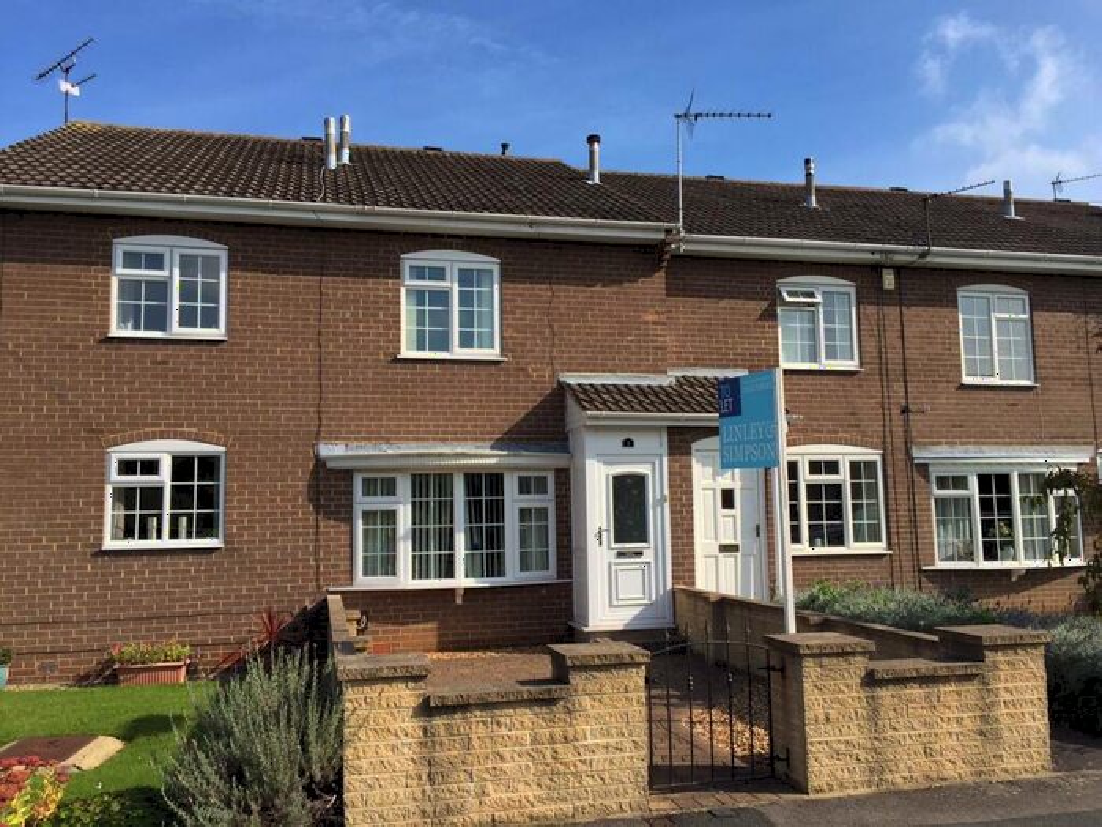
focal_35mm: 29
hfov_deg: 61.7
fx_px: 923
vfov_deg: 48.2
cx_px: 551
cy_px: 414
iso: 32
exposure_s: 1/1721
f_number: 2.2
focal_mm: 4.15
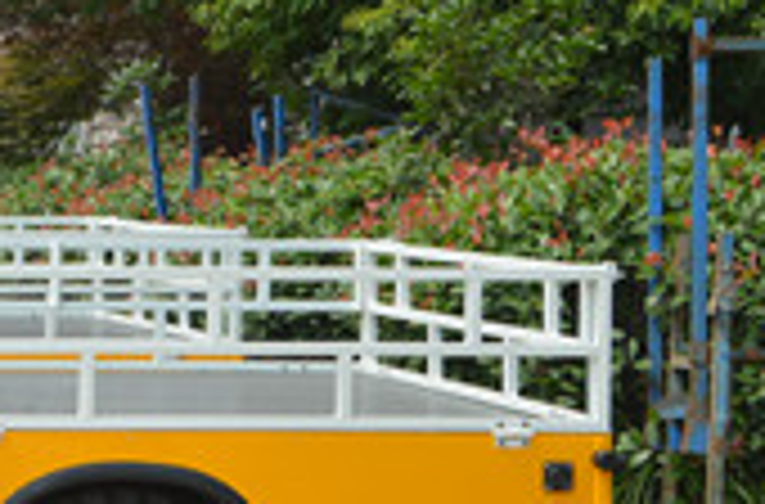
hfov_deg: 13.9
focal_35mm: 138
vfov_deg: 9.9
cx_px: -432
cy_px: 225
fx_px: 2922
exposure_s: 1/250
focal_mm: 26
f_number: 8
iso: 100
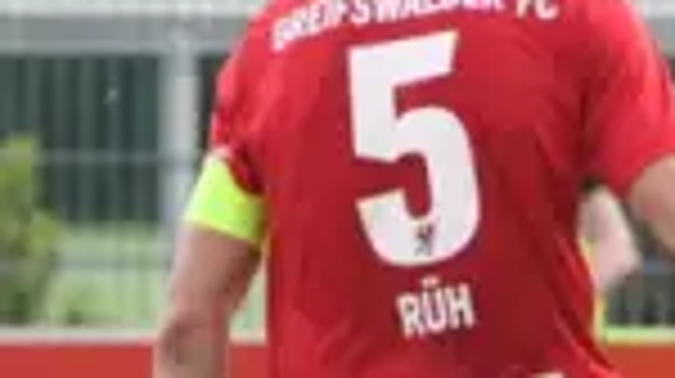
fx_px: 38351
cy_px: 549
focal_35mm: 2145
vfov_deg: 0.6
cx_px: 896
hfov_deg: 1.0
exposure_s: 1/1600
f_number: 5.6
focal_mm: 300
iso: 2200
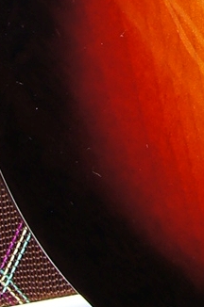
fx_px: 4498
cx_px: 530
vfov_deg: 3.8
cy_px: -581
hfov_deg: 2.6
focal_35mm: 527
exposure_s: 1/5
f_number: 8
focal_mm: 50
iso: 400
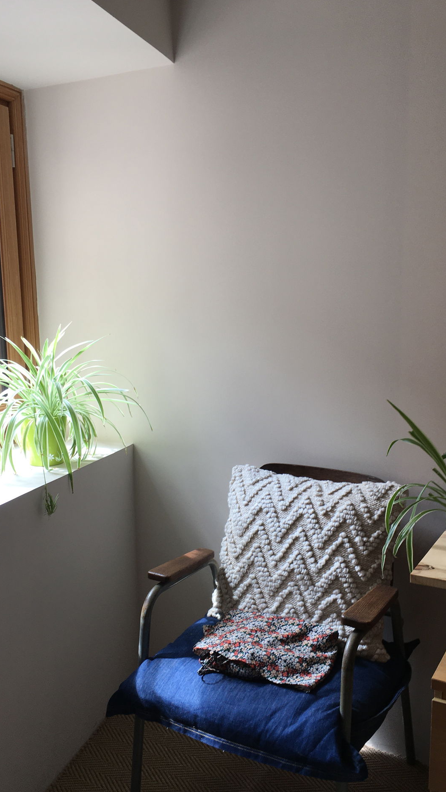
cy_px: 436
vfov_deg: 55.2
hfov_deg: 32.8
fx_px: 757
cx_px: 219
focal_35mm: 36
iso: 25
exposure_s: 1/50
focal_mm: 4.15
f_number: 2.2
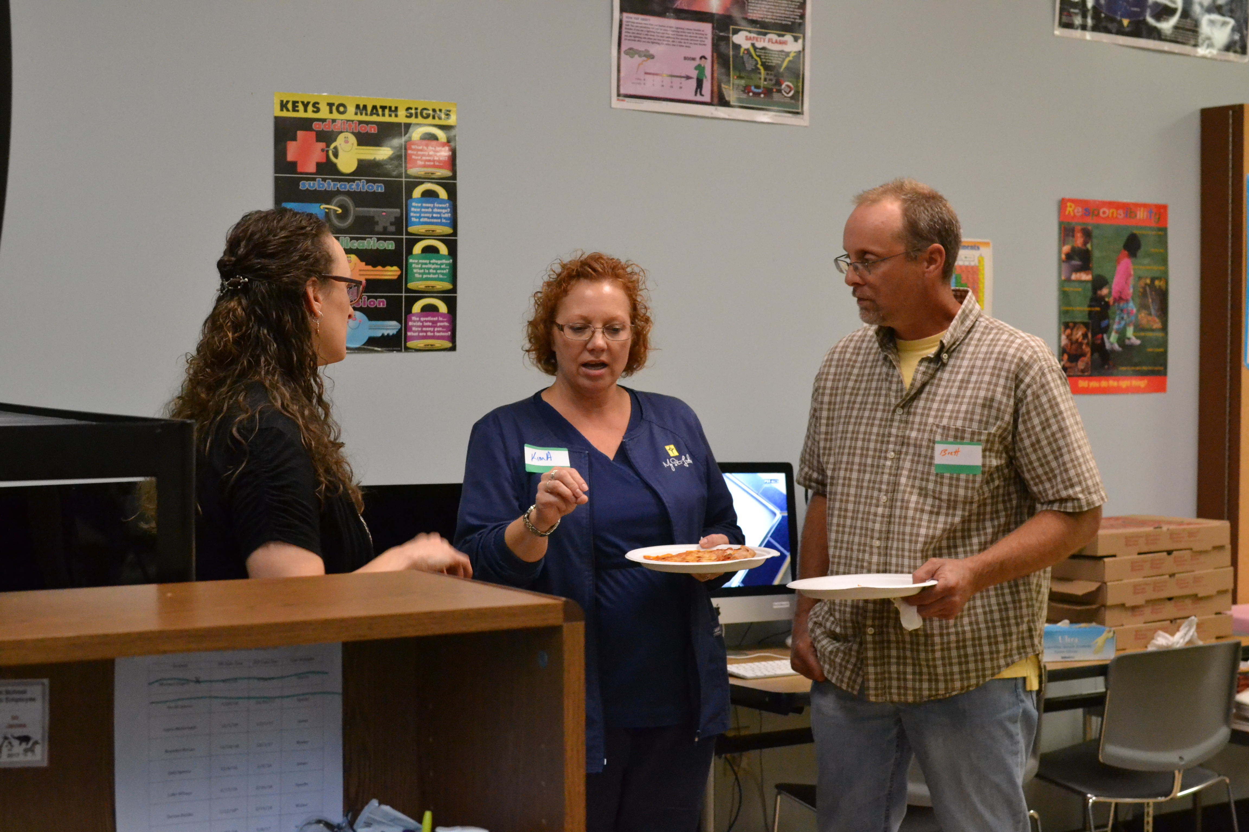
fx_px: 1821
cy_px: 416
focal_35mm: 52
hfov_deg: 37.9
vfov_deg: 25.8
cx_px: 624
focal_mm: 35
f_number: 5.6
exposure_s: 1/125
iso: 3200
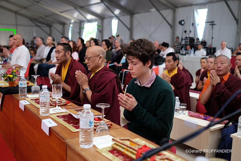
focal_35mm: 35
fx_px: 234
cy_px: 80
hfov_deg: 54.4
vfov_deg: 37.8
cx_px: 120
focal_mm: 23
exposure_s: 1/800
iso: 800
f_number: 2
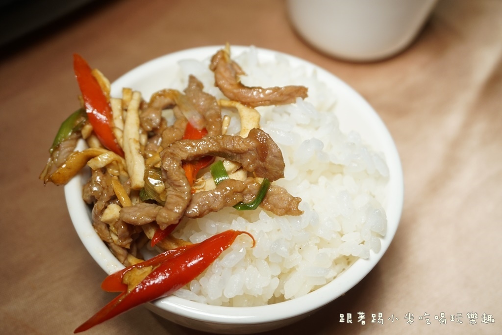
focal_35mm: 46
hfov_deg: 42.3
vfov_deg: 29.0
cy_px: 168
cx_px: 251
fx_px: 648
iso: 320
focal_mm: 31
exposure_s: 1/60
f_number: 5
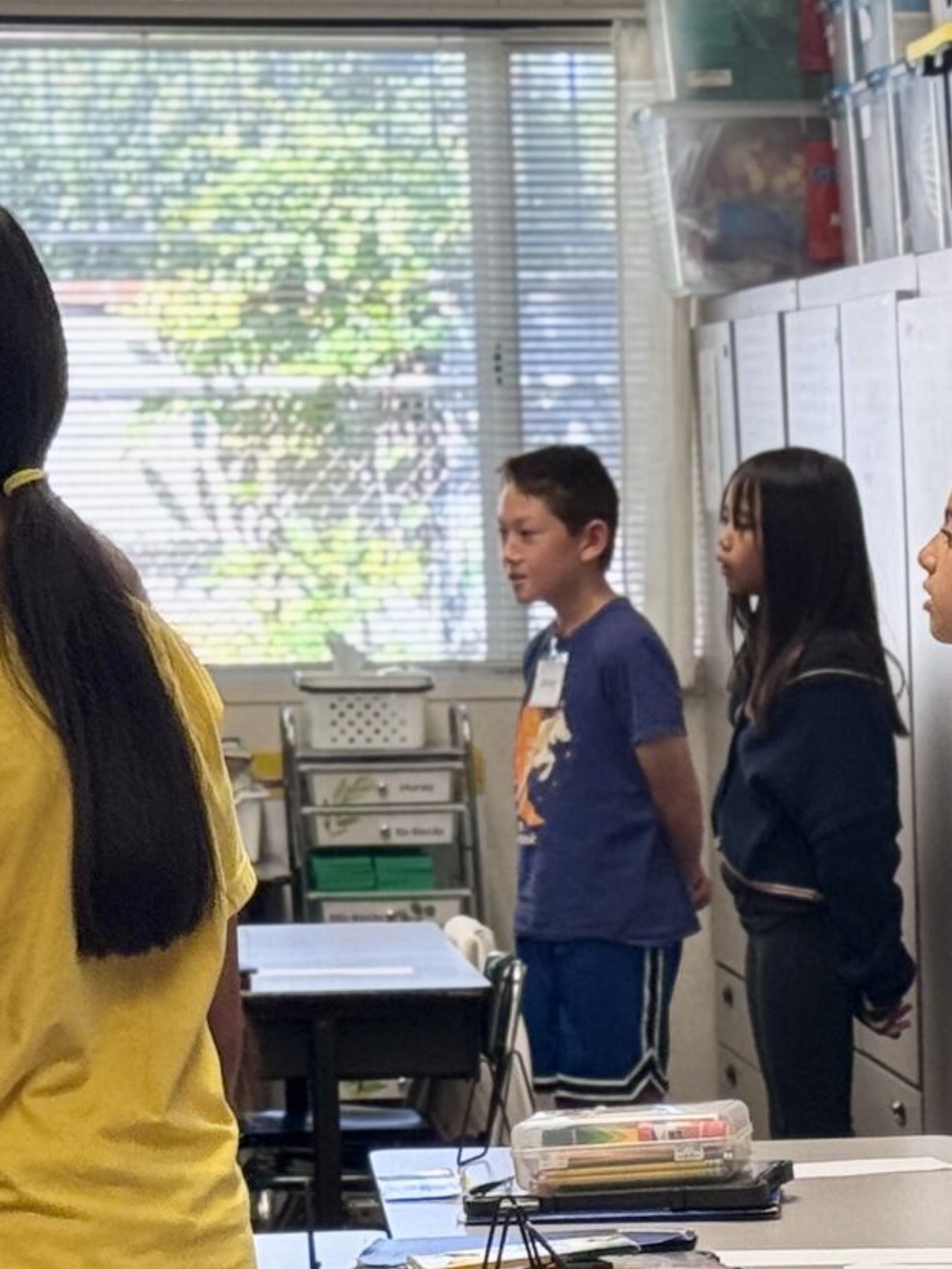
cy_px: 1229
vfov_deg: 13.1
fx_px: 5462
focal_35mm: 149
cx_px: 1275
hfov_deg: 9.8
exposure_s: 1/120
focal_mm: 6.76
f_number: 1.78
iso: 64
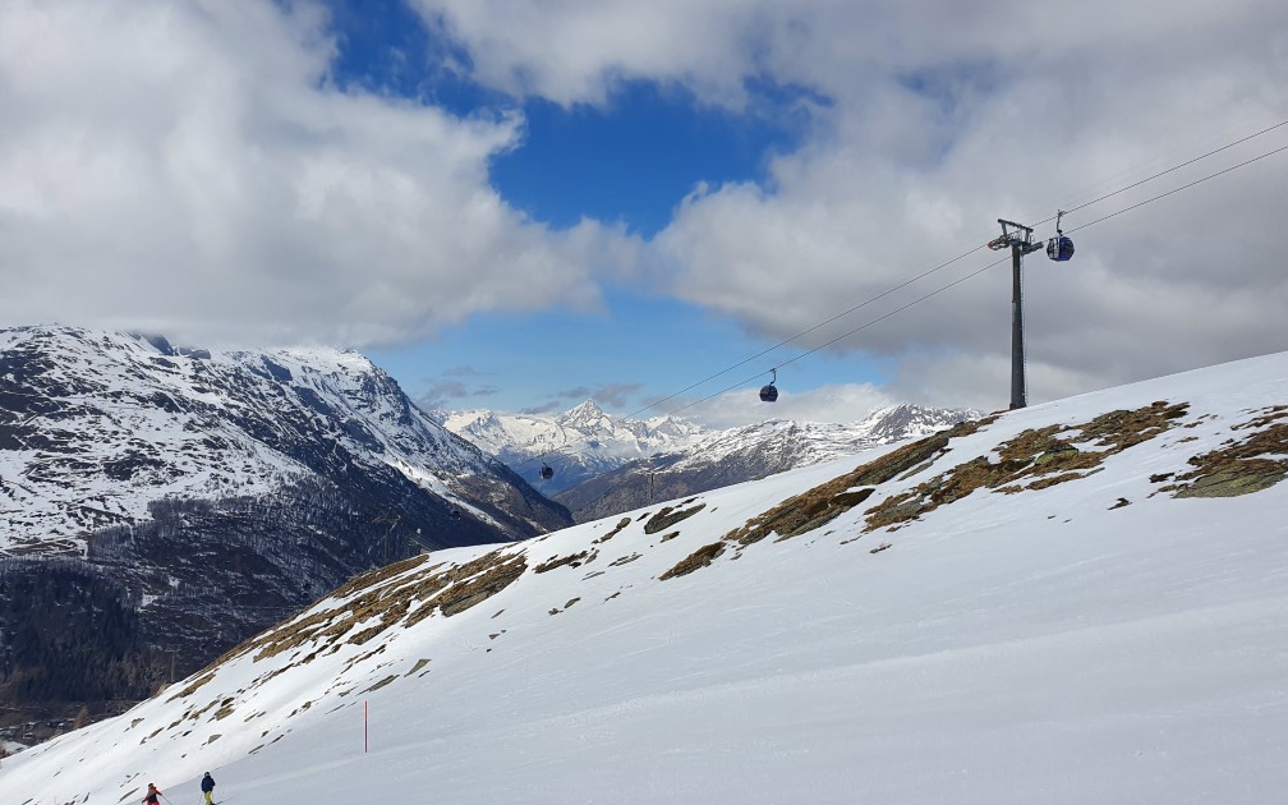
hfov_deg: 66.5
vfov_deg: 44.5
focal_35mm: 28
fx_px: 983
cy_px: 434
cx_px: 648
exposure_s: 1/3728
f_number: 2.4
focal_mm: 4.32
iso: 50
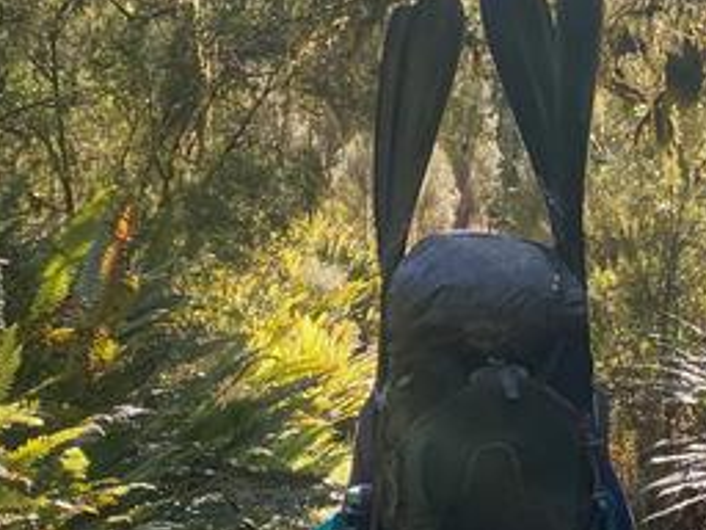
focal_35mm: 104
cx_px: 568
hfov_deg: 18.7
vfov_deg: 14.2
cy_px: 373
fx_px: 2121
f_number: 1.8
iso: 32
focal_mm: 4.25
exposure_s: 1/312
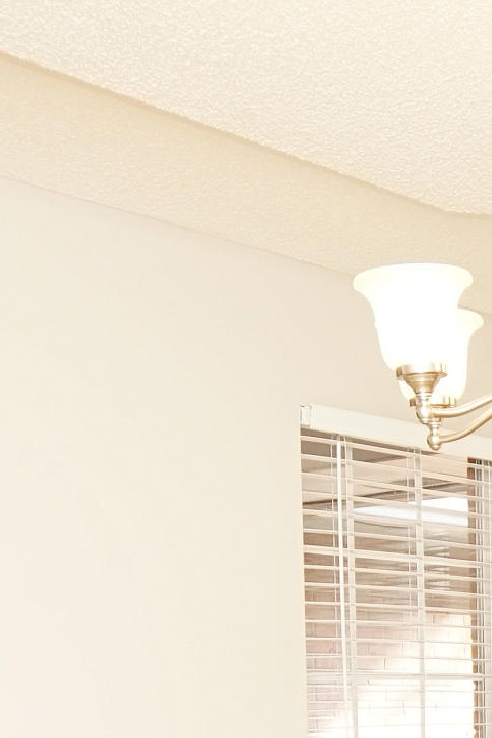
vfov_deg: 25.2
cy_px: 796
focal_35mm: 75
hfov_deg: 17.0
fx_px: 1537
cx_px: 657
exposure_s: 1/160
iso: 800
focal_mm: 12
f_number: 4.5
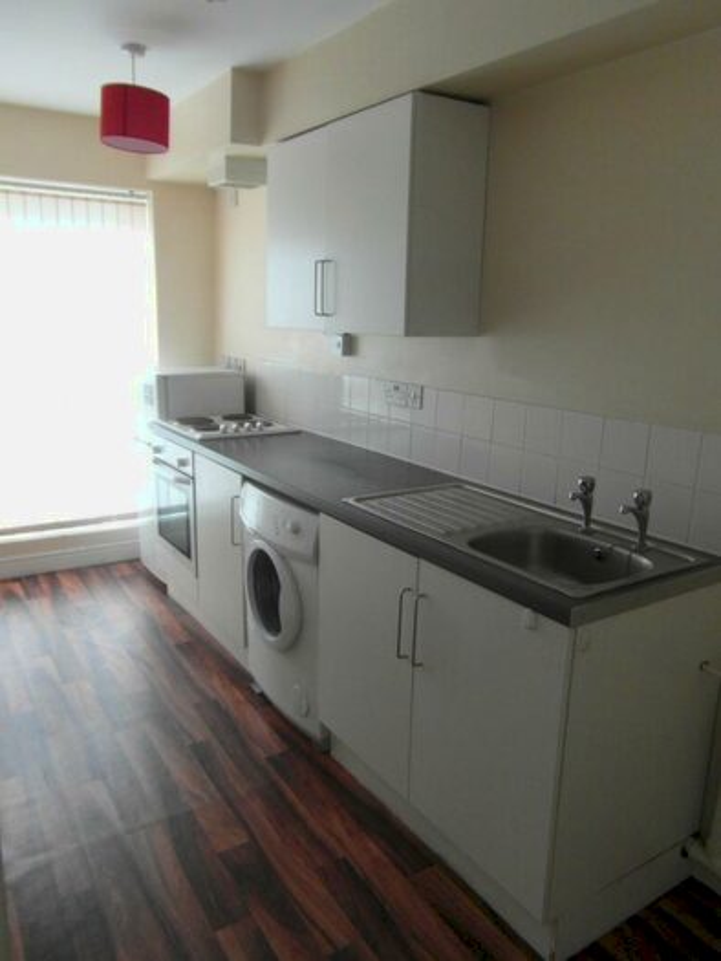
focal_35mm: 24
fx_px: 666
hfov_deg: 56.8
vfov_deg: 71.6
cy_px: 480
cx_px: 360
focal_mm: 4
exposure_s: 1/30
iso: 200
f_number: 3.2
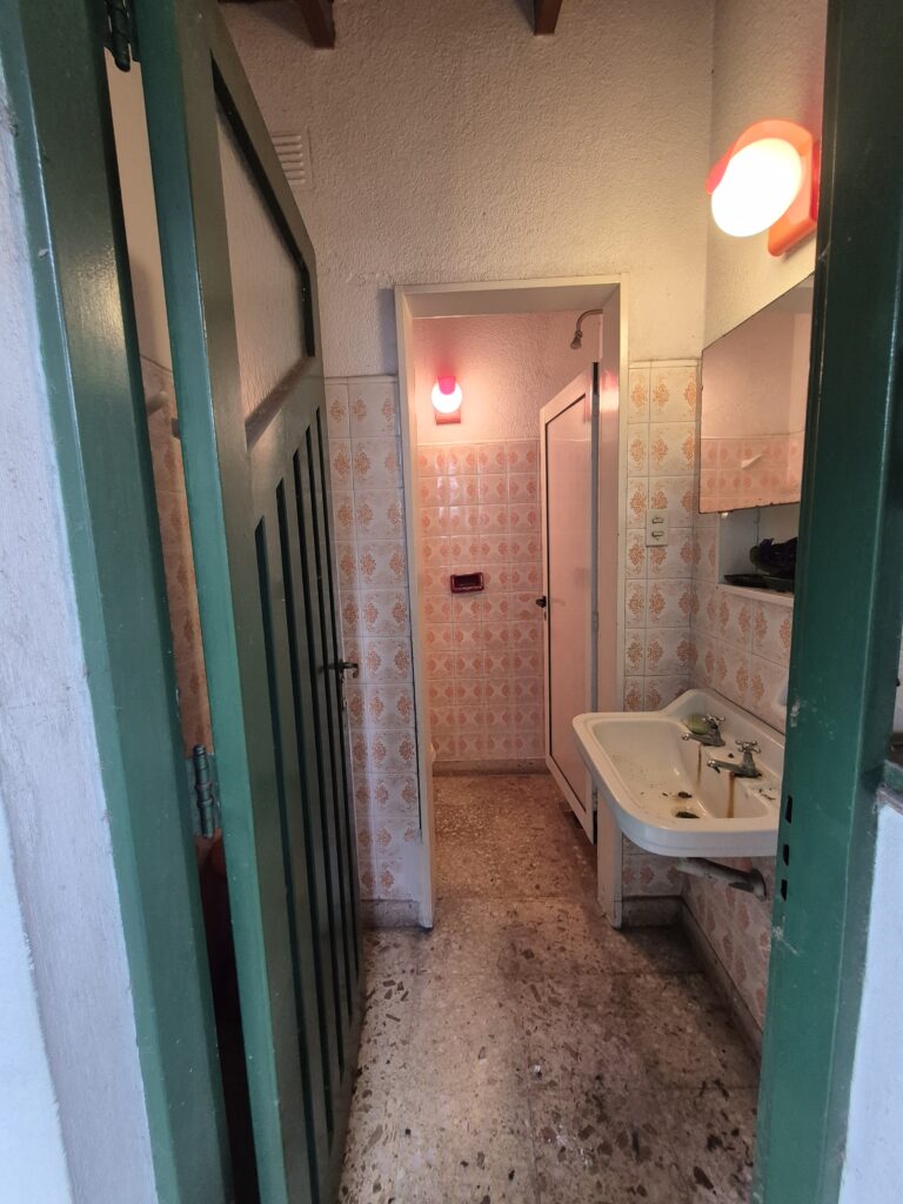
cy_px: 602
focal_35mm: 13
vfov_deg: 106.2
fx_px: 452
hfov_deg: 89.9
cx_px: 452
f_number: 2.2
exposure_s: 1/50
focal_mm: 1.74
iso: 200
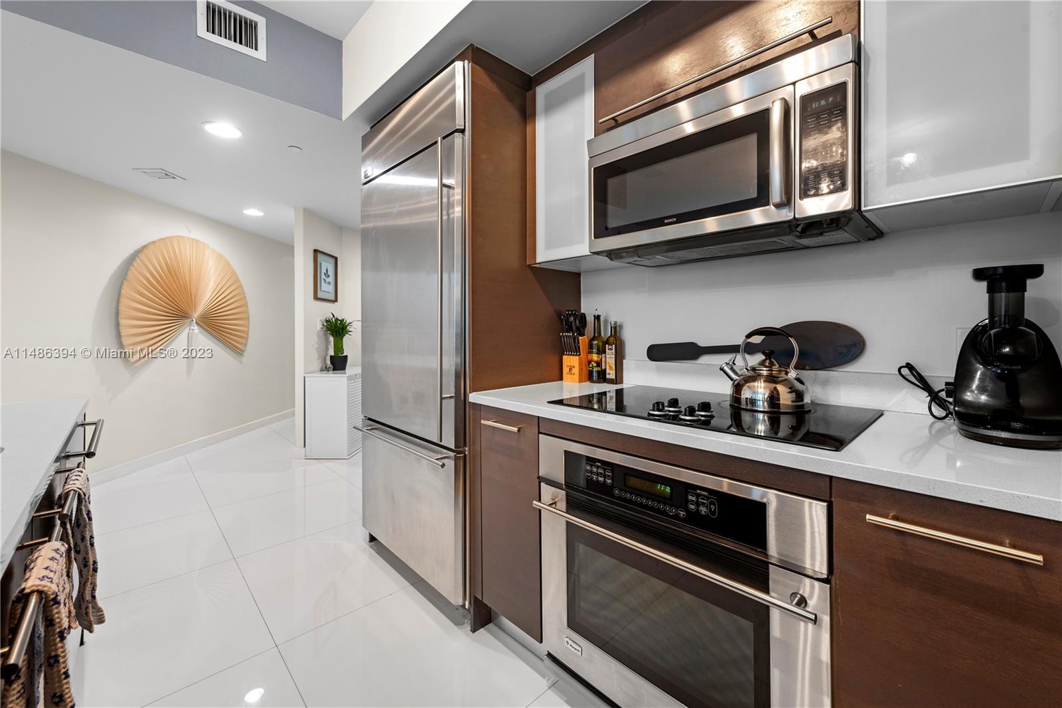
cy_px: 354
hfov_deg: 104.2
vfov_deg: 81.2
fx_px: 413
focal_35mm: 14
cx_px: 531
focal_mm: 14
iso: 100
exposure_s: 1/4
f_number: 8
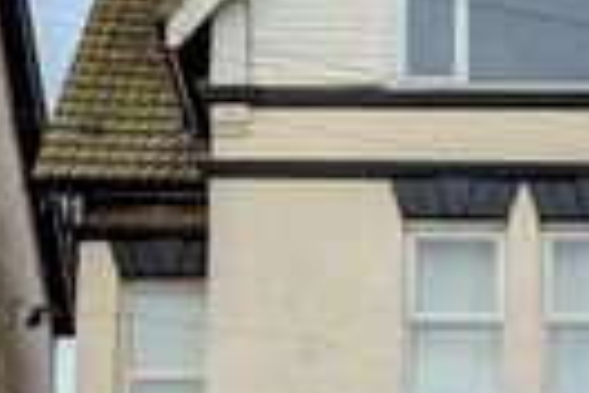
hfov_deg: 15.5
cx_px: 453
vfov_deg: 10.4
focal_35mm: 132
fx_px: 2159
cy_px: 306
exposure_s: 1/462
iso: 47
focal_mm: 6.81
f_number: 1.85
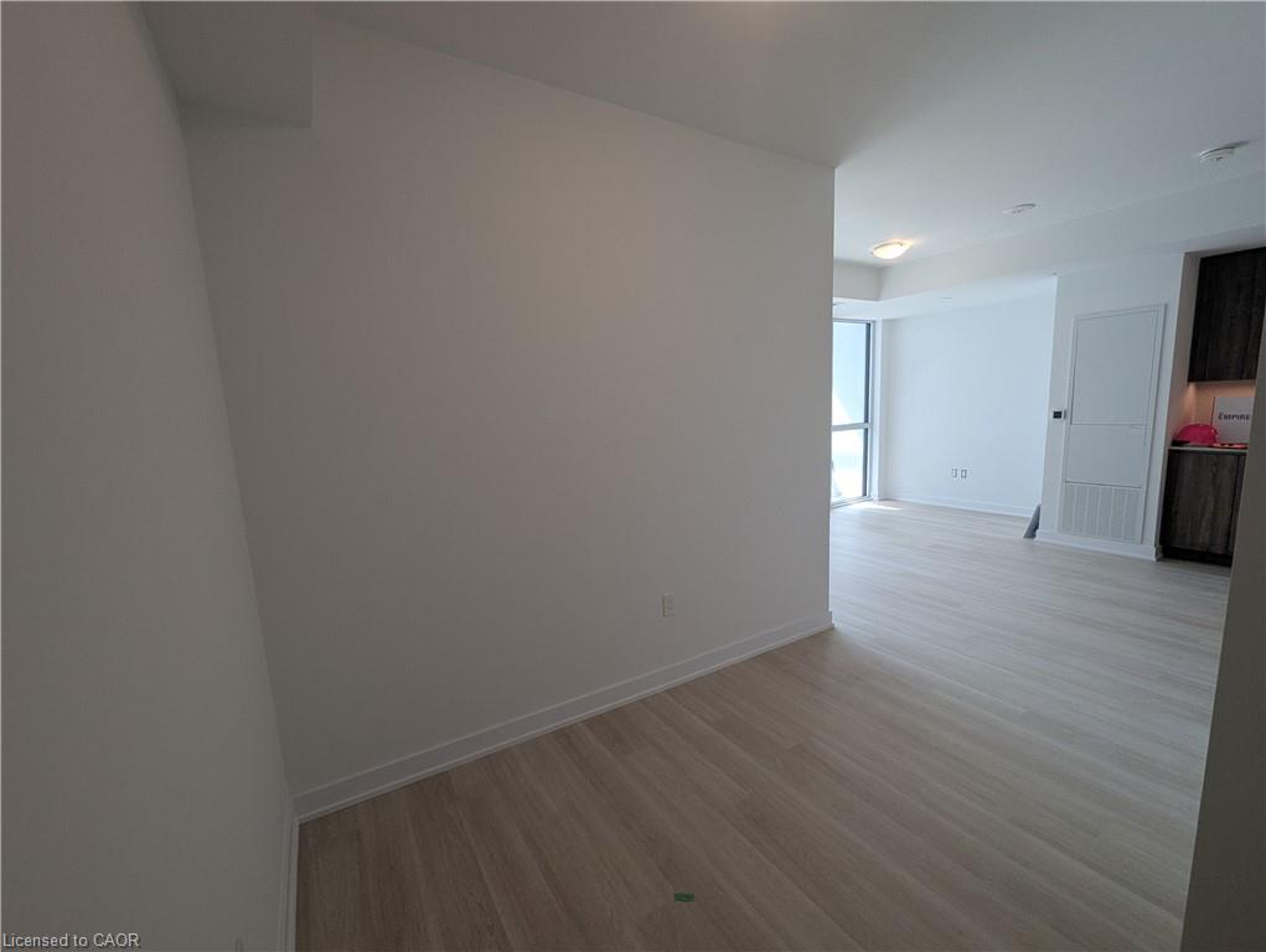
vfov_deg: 90.0
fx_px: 476
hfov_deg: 106.1
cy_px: 476
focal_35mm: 13
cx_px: 633
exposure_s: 1/120
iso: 50
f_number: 2.2
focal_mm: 1.95
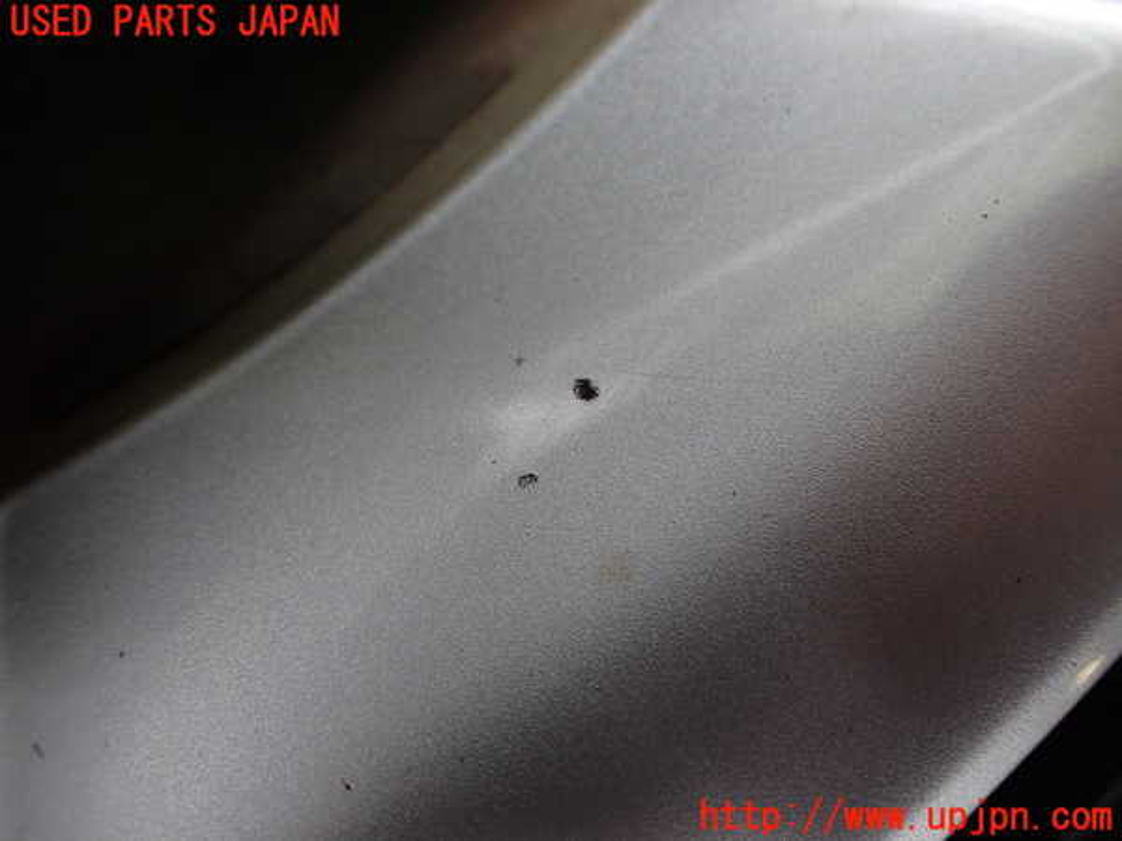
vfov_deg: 46.8
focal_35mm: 30
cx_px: 561
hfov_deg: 60.0
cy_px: 420
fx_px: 972
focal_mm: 5.4
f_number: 2.3
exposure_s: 1/125
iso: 160
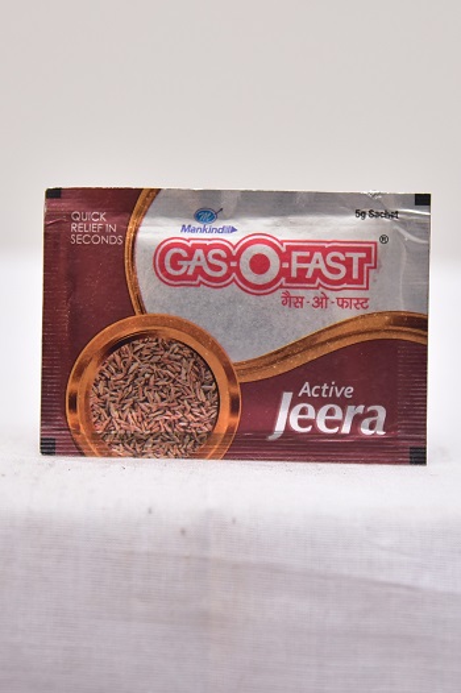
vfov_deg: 19.5
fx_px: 2019
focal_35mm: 105
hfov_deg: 13.0
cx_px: 230
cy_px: 346
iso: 1600
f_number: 4.5
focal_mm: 105
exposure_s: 1/125
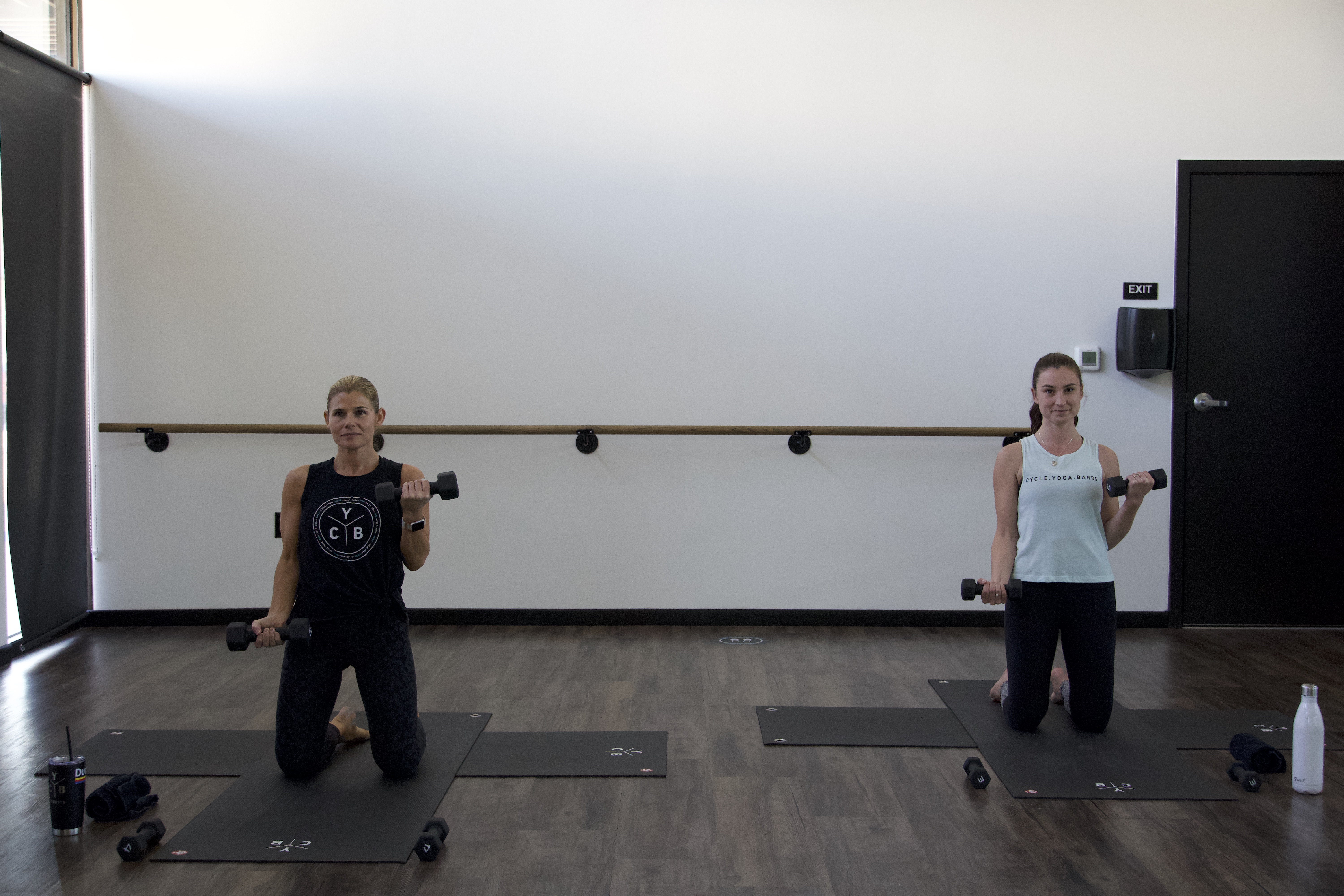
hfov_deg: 41.1
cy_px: 448
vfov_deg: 28.1
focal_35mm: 48
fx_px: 1792
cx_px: 672
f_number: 4.5
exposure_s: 1/160
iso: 2000
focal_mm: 32
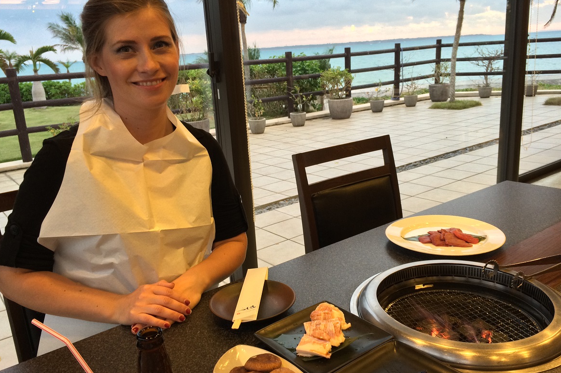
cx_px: 282
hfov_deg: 60.3
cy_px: 182
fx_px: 483
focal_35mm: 31
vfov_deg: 42.3
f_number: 2.2
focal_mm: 4.15
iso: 100
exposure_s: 1/30
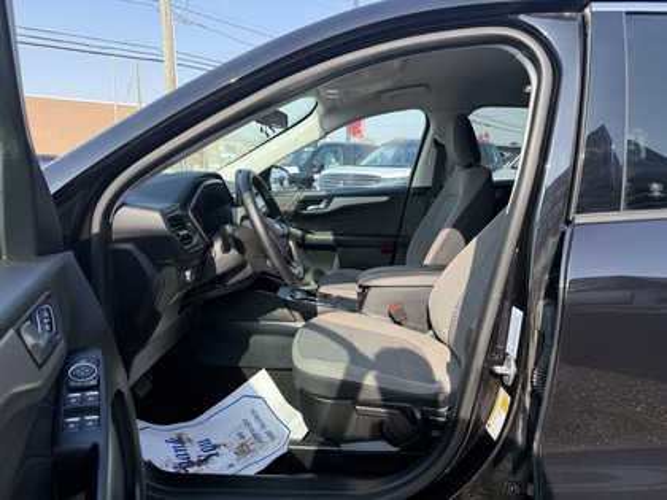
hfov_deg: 71.6
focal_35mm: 24
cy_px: 250
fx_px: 462
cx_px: 334
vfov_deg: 56.8
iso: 100
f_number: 1.78
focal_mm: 6.76
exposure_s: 1/1211
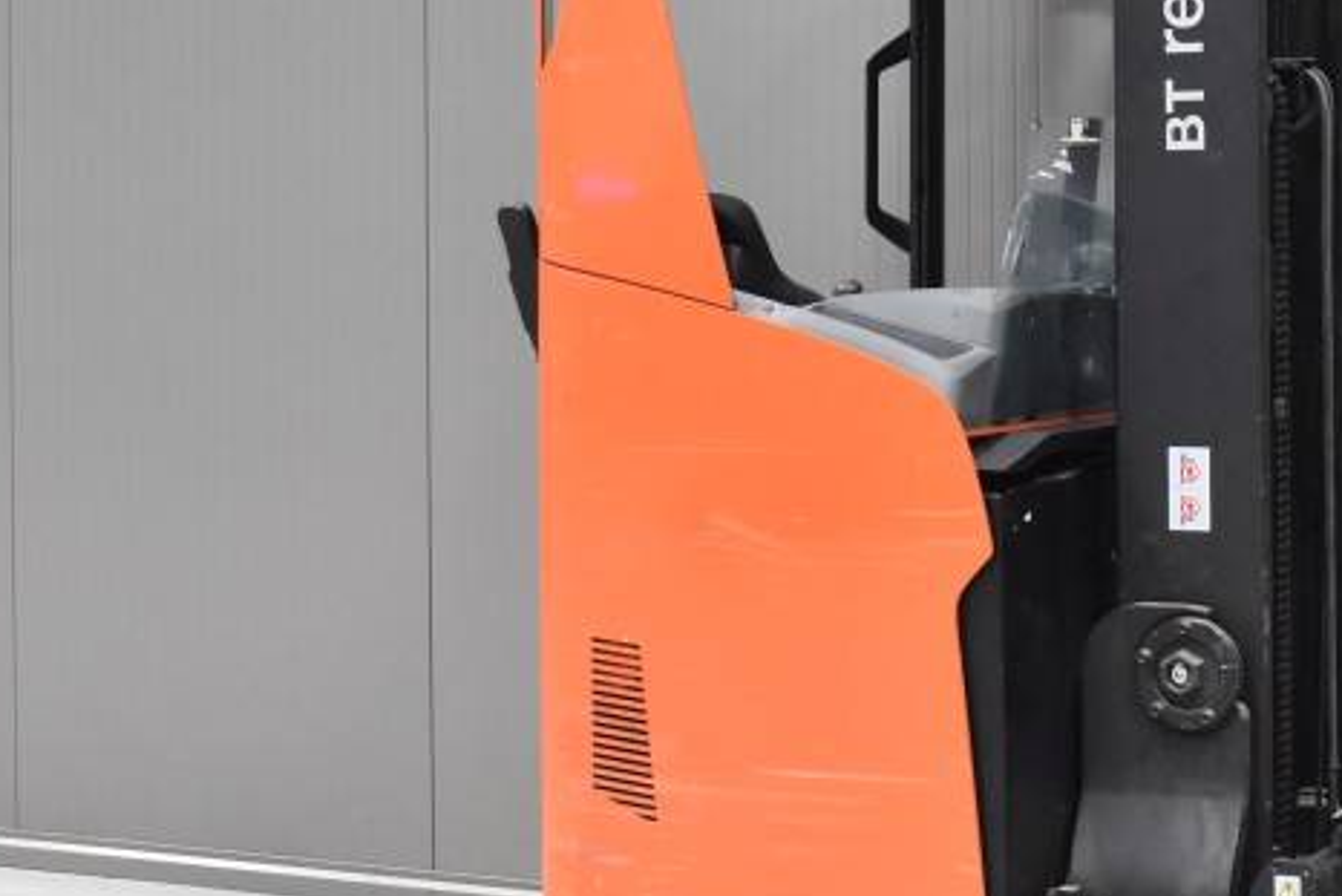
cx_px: 1135
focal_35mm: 85
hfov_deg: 23.4
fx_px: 3169
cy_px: 225
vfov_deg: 16.0
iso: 1600
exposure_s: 1/30
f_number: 5
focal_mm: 22
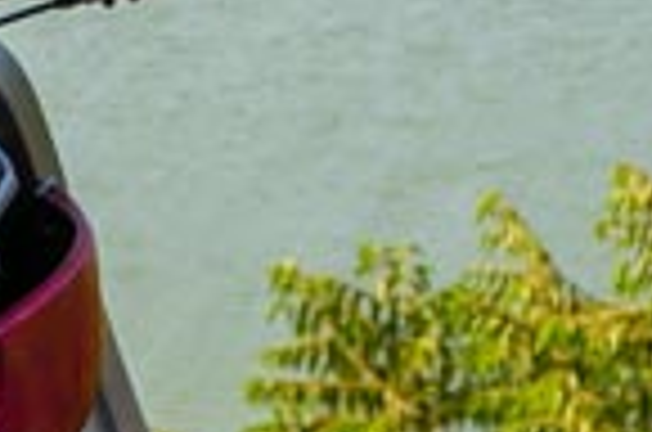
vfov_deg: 6.0
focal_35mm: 224
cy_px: -400
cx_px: 405
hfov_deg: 9.2
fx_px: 4048
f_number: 5
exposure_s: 1/640
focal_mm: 30
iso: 100
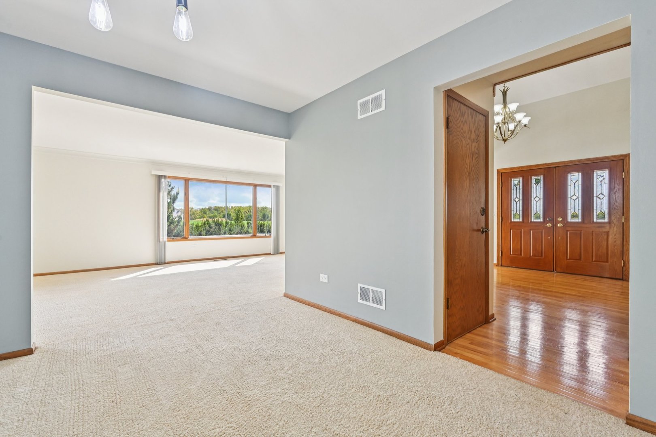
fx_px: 292
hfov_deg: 96.7
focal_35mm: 16
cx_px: 328
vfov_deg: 73.7
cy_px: 218
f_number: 8
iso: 800
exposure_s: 1/80
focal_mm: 16
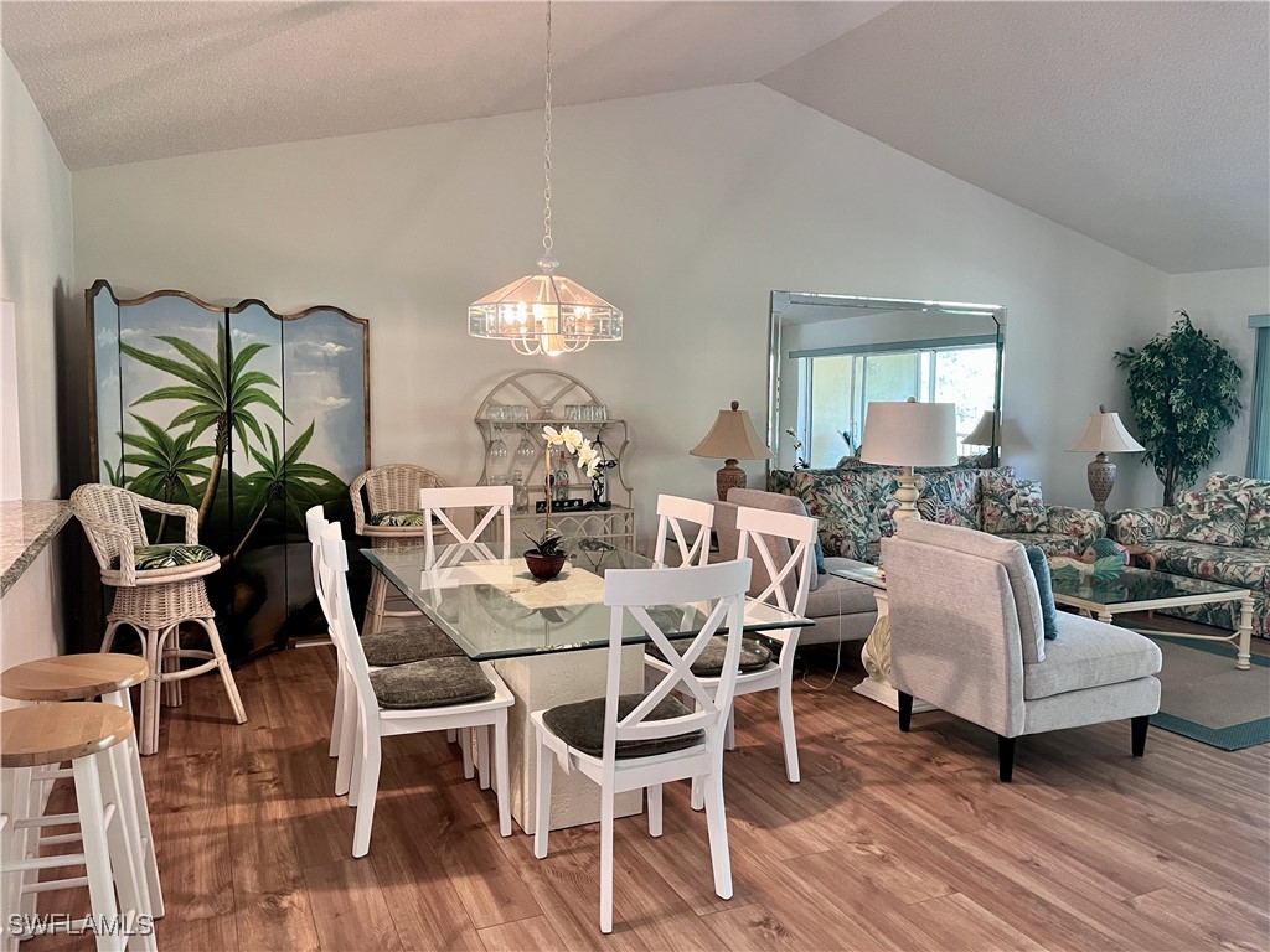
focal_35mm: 26
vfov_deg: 53.1
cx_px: 635
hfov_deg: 67.3
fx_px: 954
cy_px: 476
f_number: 1.6
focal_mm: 5.1
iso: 160
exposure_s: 1/60
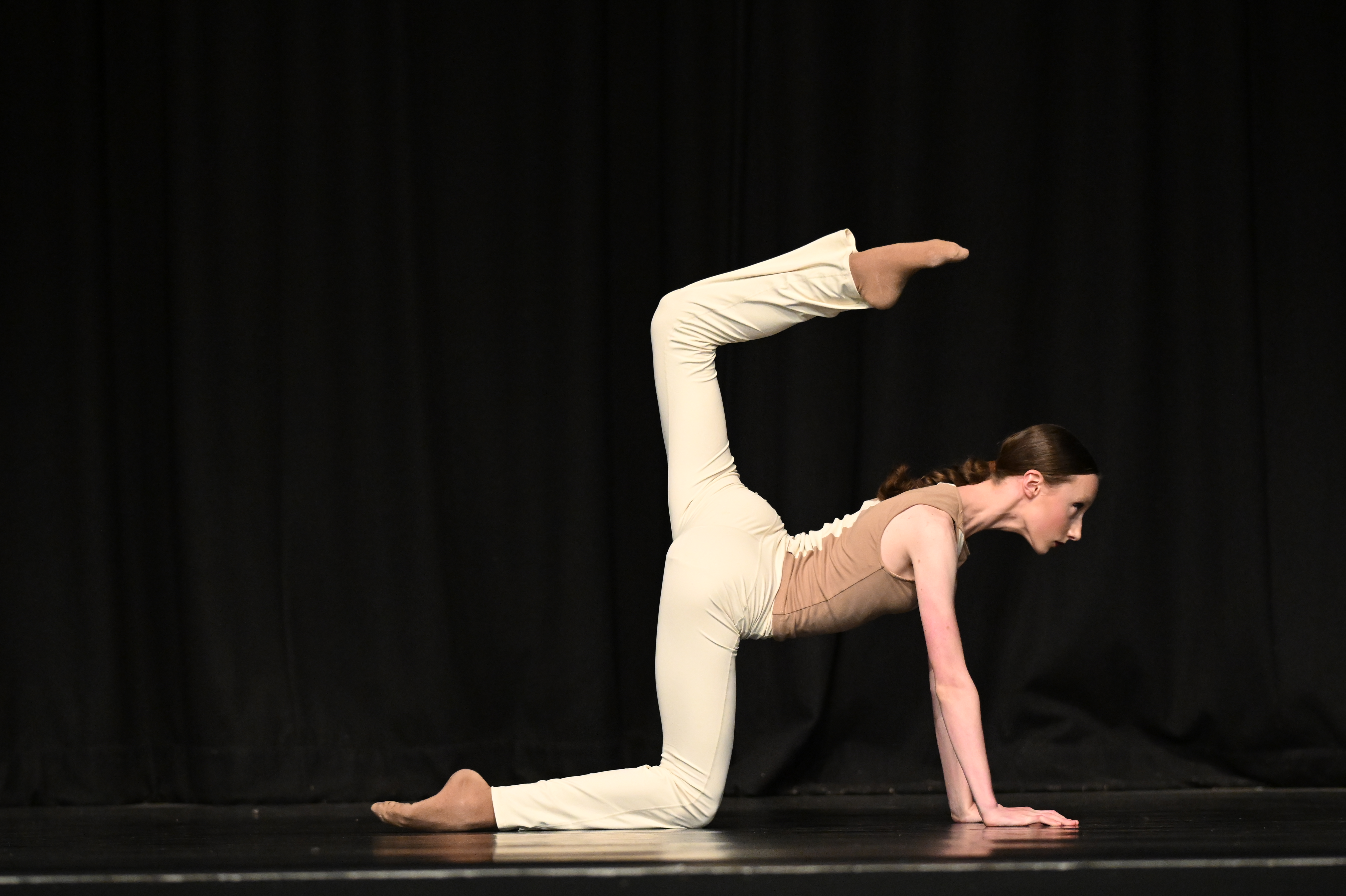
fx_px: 10092
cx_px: 673
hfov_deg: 7.6
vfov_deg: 5.1
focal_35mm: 270
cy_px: 448
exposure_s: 1/800
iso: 4000
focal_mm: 180
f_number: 2.8
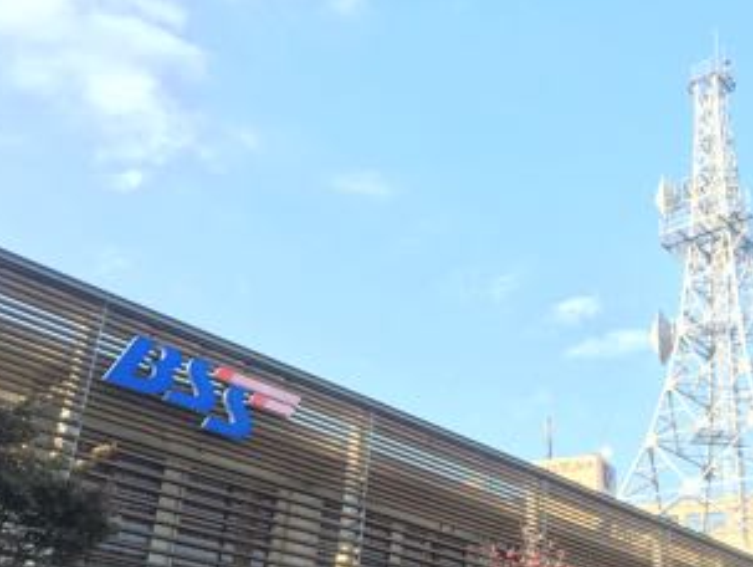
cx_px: 502
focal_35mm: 43
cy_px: 376
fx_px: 936
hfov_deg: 43.2
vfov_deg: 33.4
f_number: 2.2
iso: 32
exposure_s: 1/370
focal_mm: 4.15
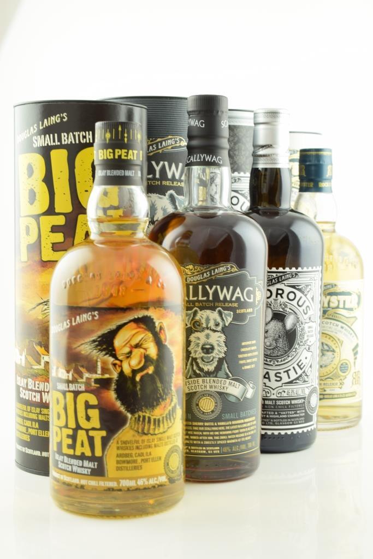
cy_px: 280
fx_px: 932
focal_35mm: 60
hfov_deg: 22.6
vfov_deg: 33.4
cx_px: 186
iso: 100
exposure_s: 1/8
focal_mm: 40
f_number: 8
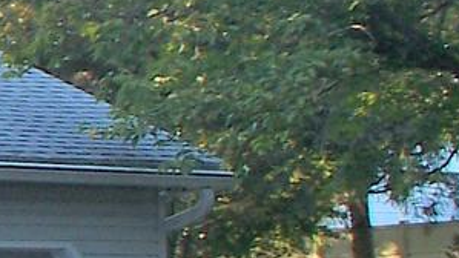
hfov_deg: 7.1
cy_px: 43
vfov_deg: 4.5
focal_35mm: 269
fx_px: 3273
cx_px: -923
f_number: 2.8
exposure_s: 1/100
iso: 64
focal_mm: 7.54
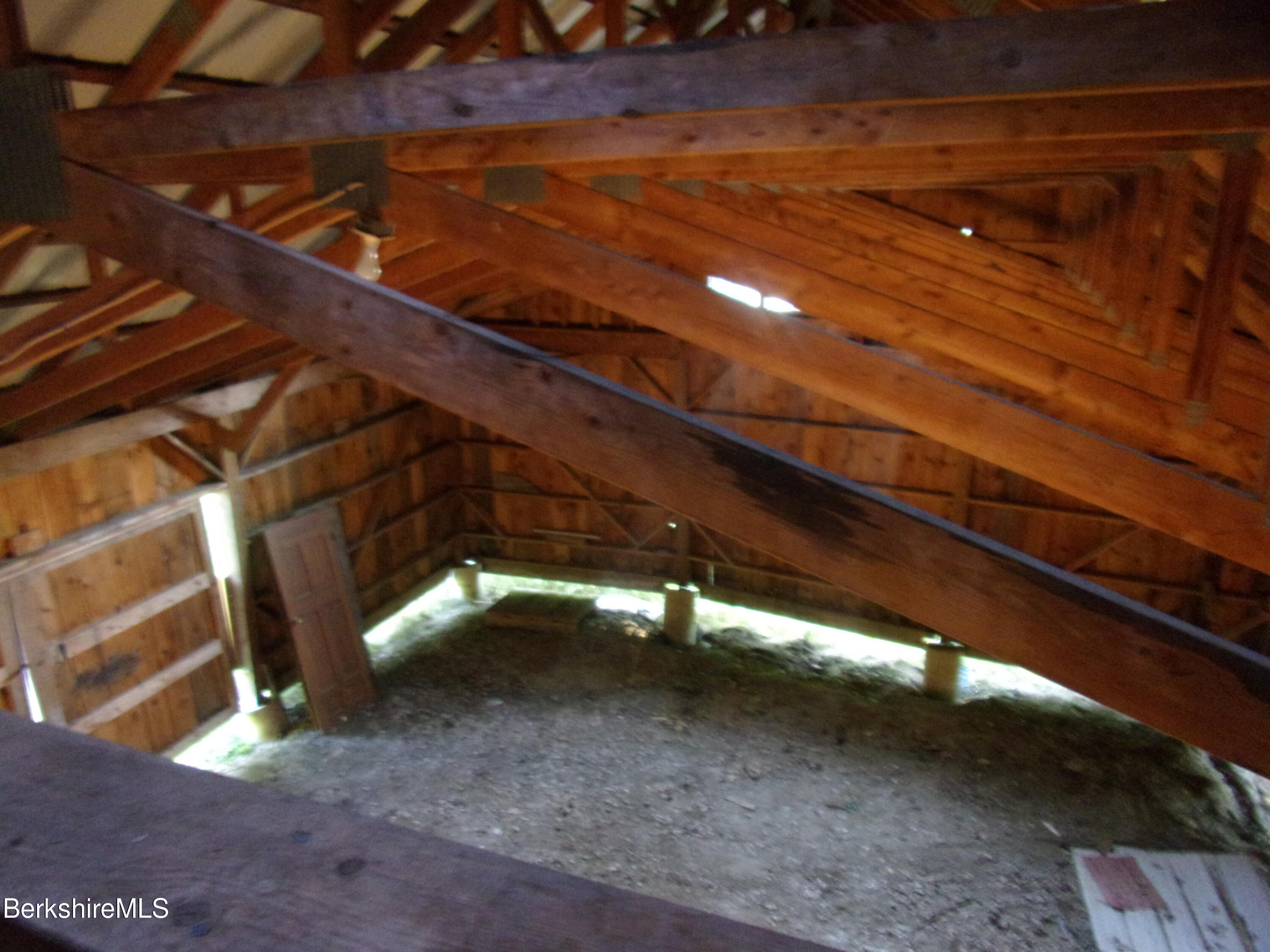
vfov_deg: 56.8
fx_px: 881
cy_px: 476
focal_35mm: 24
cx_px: 635
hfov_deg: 71.6
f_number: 3.3
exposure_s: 1/4
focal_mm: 4.3
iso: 400
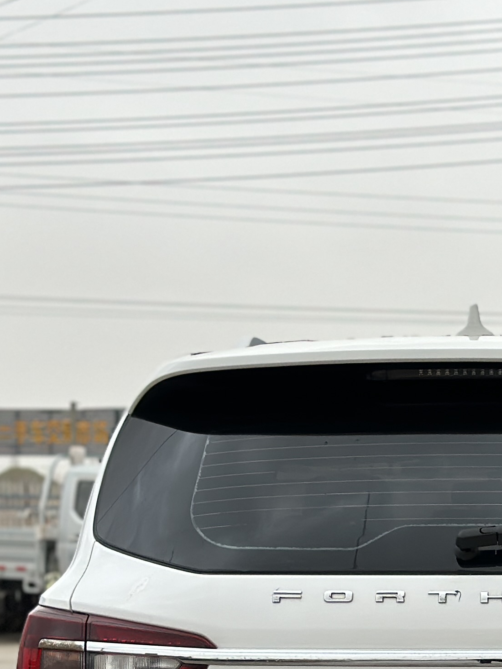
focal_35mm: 132
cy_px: 674
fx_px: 2552
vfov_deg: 14.7
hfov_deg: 11.2
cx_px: 474
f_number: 1.78
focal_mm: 6.86
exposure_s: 1/2469
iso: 100
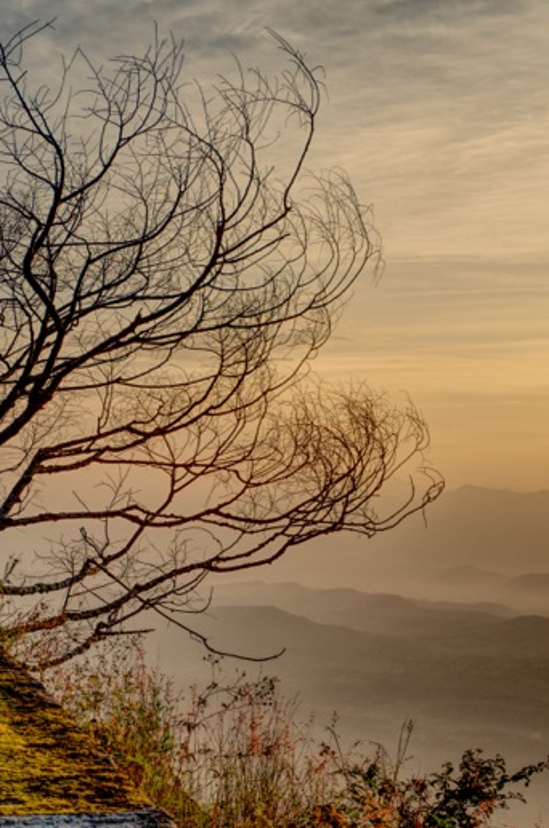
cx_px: 146
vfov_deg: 32.4
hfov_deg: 21.7
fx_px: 1424
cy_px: 467
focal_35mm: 62
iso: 400
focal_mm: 40
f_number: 7.1
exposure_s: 1/320
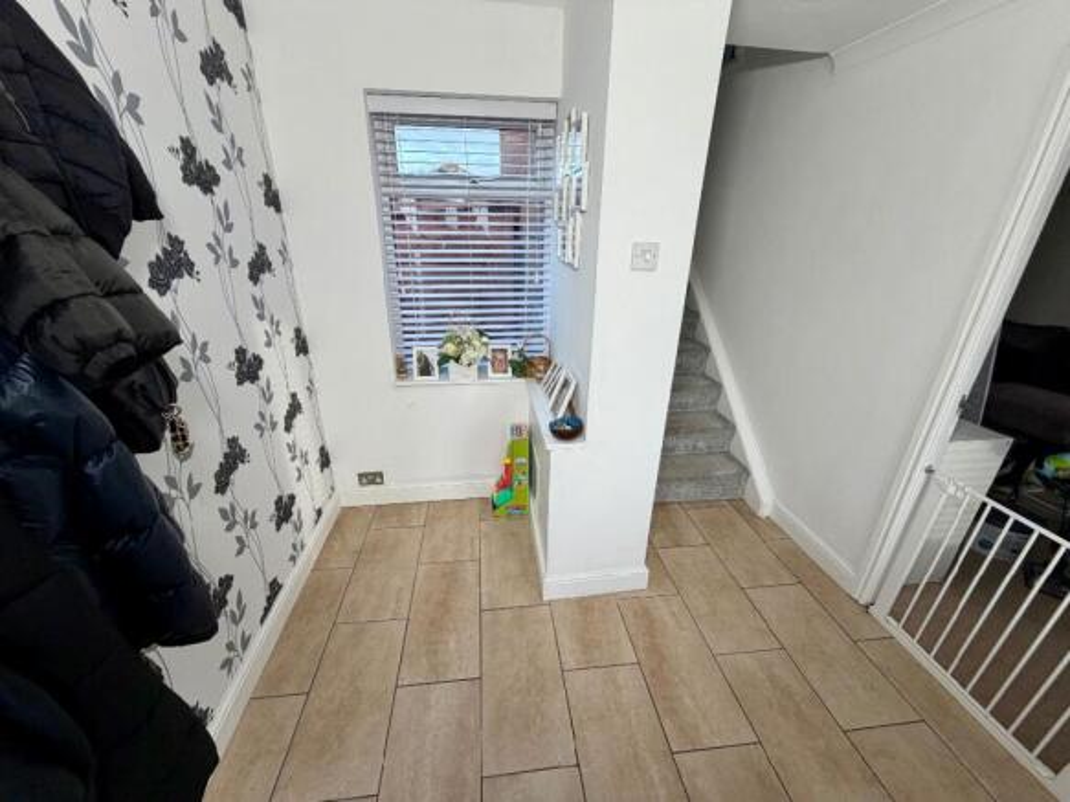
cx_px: 535
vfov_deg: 85.7
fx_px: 433
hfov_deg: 102.1
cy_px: 401
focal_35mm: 14
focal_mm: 2.22
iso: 80
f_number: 2.2
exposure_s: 1/96
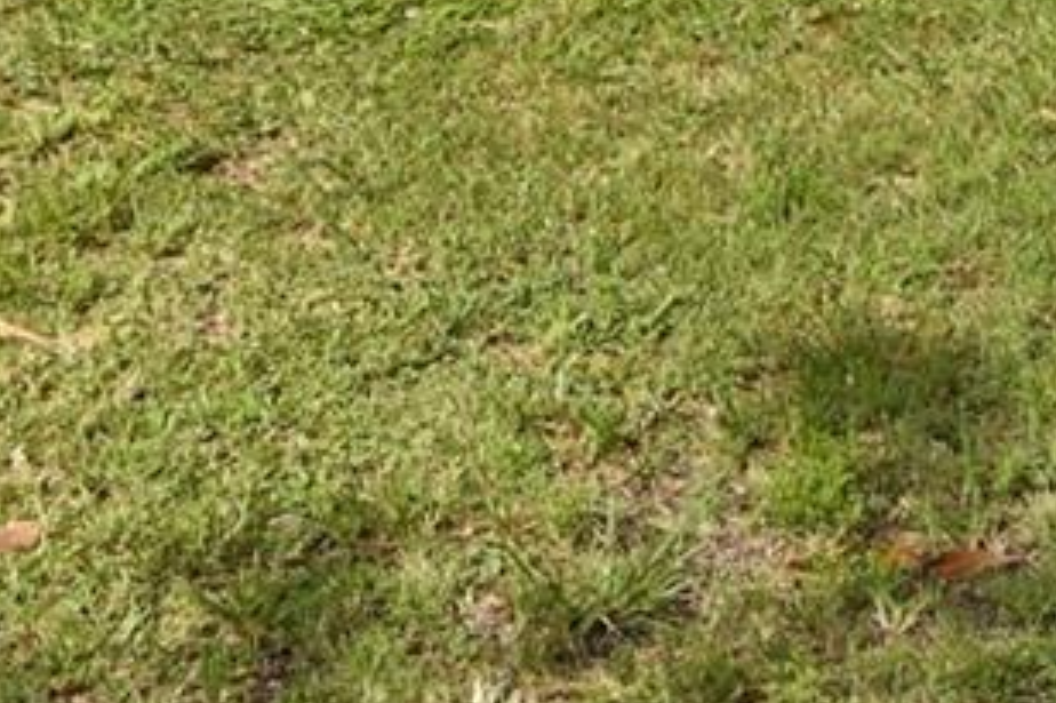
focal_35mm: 78
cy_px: -1022
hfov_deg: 26.0
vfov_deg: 12.9
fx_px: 2287
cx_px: 624
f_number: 4.5
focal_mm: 10
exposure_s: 1/1000
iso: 250
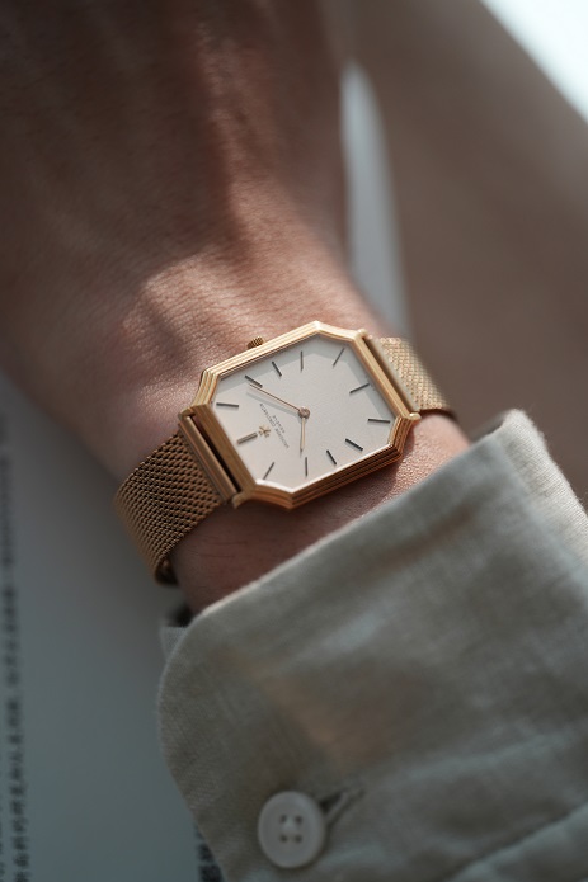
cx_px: 292
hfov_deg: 12.9
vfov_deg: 19.3
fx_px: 2598
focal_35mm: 106
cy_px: 442
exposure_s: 1/250
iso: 400
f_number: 2.8
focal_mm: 105
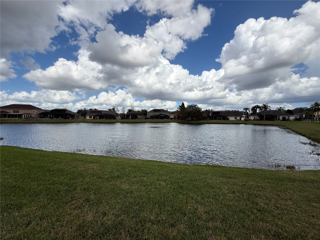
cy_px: 120
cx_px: 160
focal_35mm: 14
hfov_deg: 102.1
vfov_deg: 85.7
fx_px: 129
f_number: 2.2
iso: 50
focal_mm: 2.22
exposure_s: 1/3663
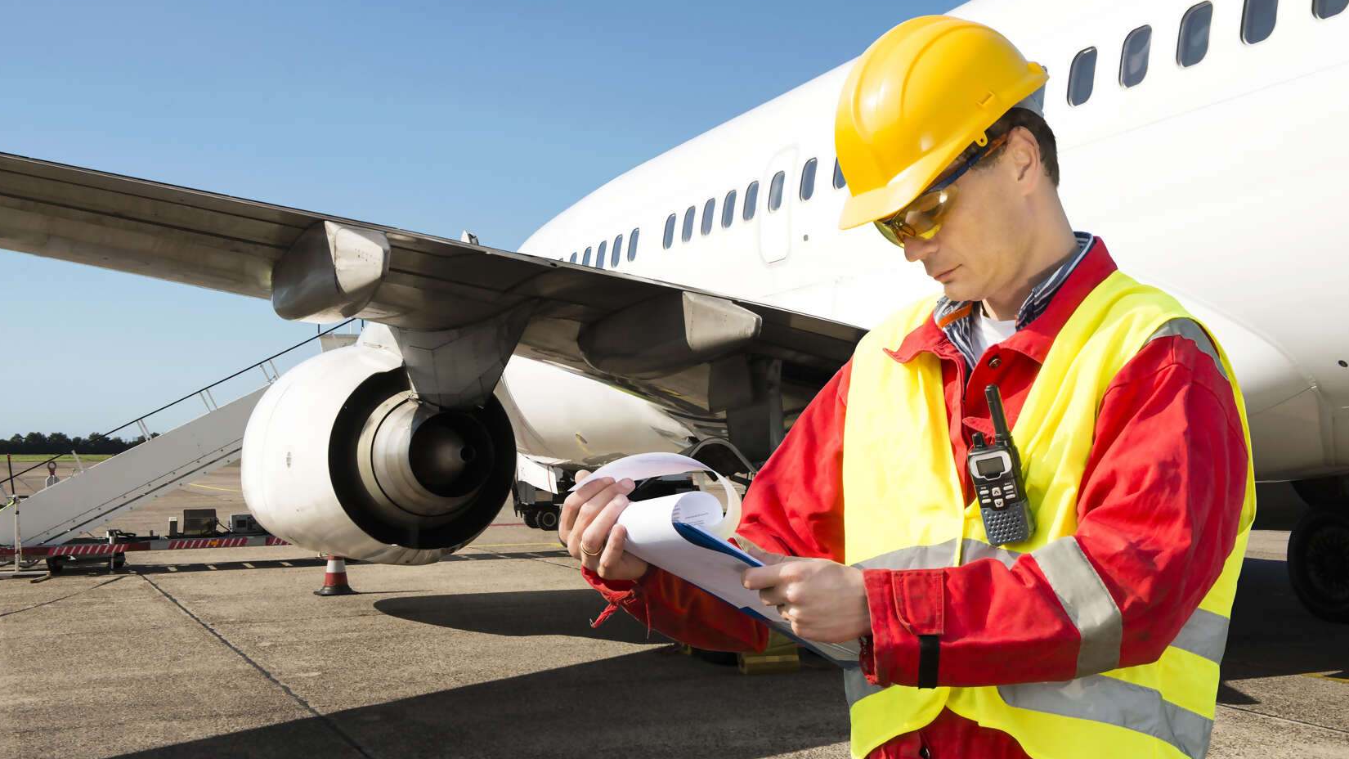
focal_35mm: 45
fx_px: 1610
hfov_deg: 45.5
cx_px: 671
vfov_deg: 26.5
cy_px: 408
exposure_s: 1/400
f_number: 8
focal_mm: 42
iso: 100
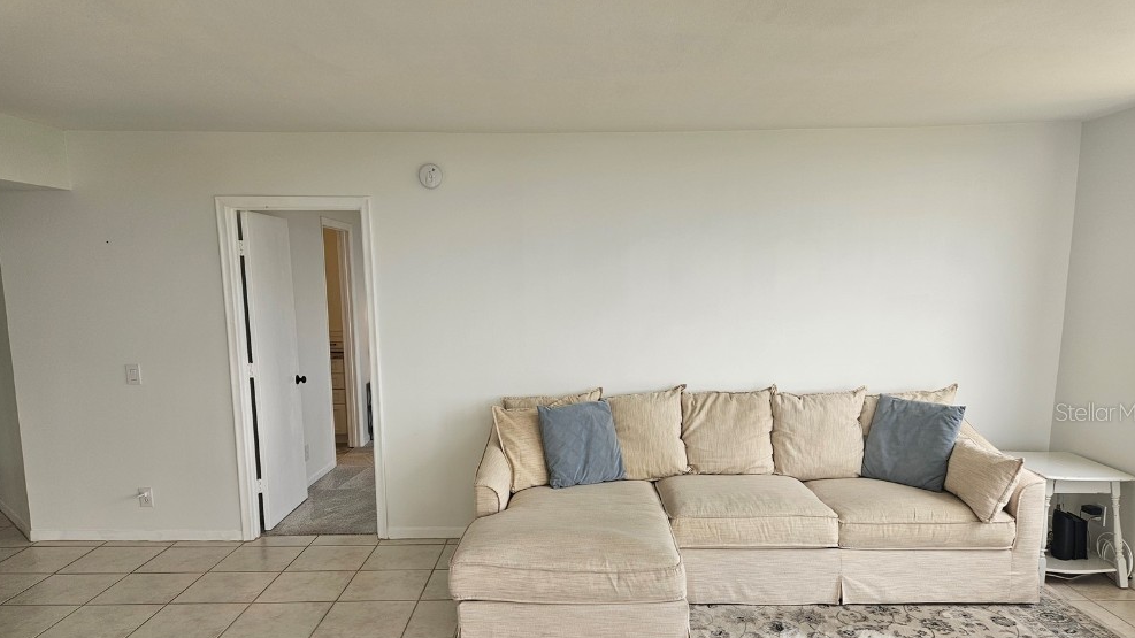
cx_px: 575
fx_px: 782
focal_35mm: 26
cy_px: 412
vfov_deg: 43.9
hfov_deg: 71.9
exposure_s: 1/180
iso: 32
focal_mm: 5.4
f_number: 1.8
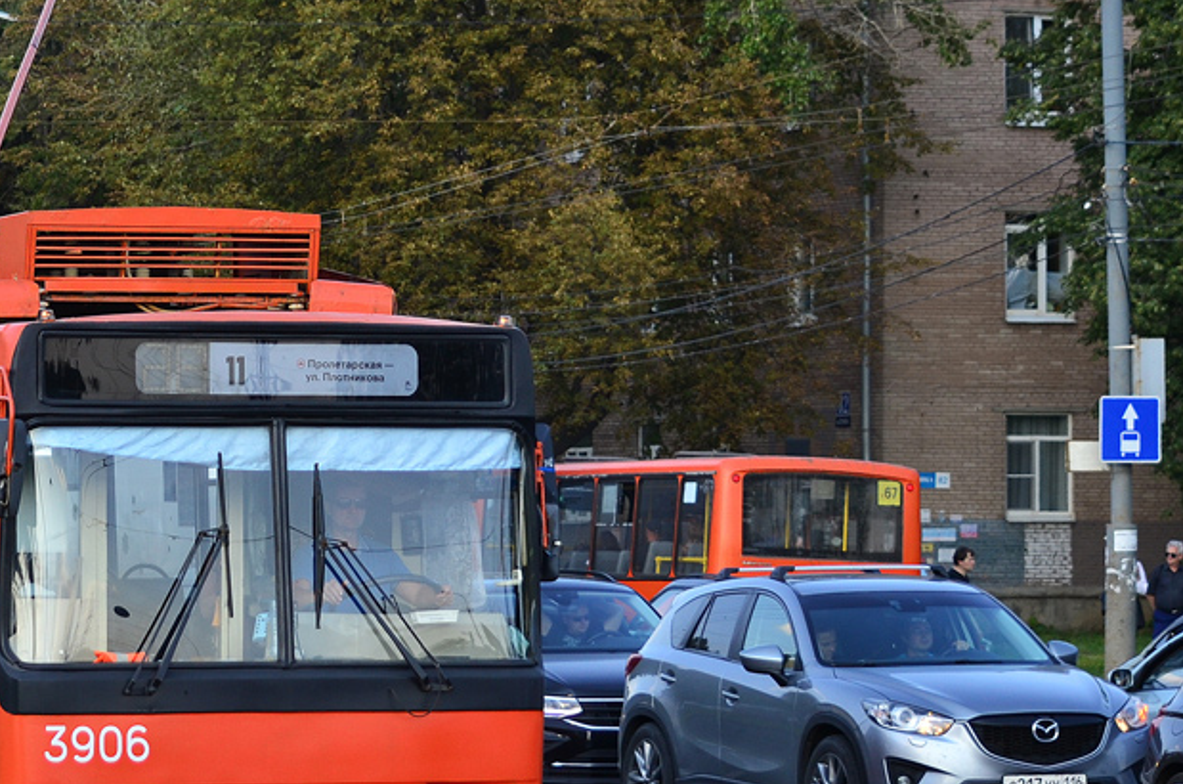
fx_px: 6197
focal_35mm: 189
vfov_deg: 7.2
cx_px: 191
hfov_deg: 10.9
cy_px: 387
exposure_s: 1/500
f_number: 4.5
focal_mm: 65
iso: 200
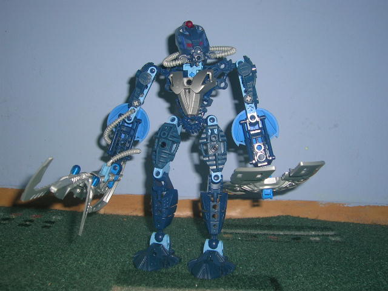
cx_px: 194
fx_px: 538
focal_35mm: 48
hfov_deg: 39.7
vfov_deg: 30.3
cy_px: 146
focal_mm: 7.3
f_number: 3.1
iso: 50
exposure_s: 1/60.1
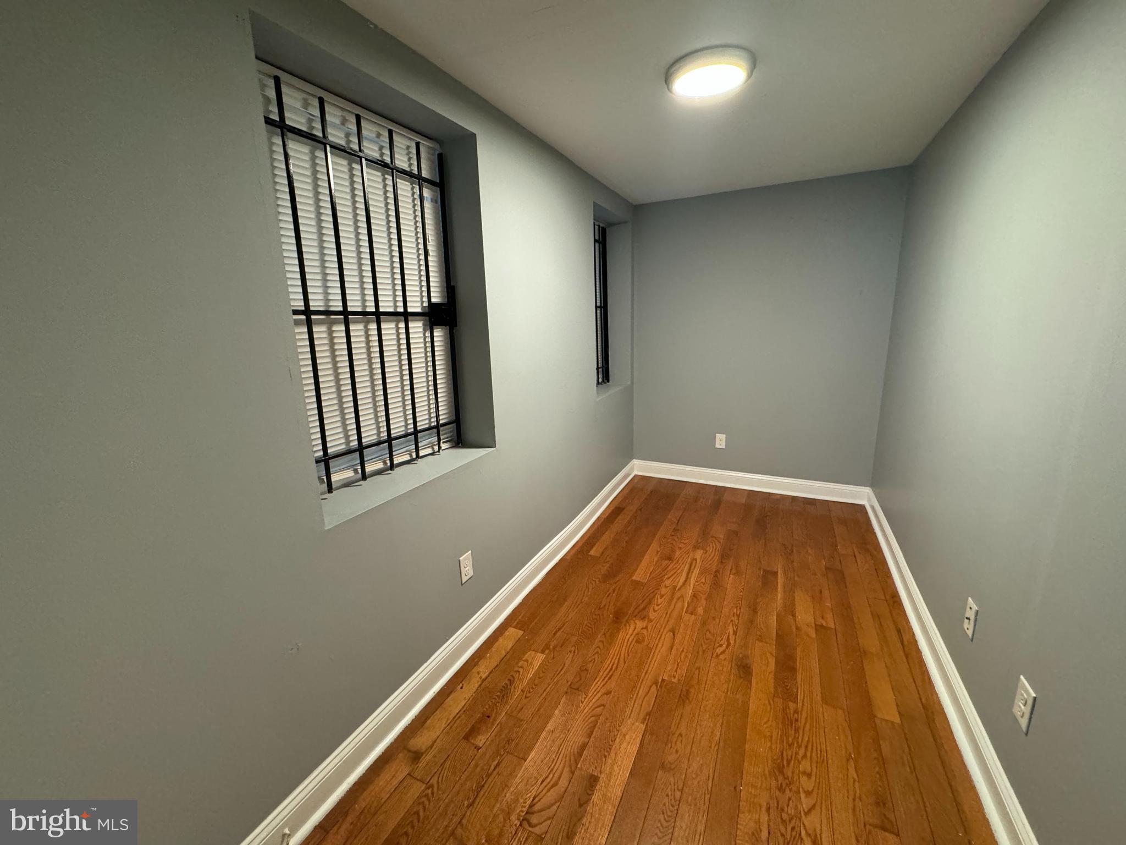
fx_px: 455
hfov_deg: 102.1
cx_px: 563
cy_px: 422
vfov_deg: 85.7
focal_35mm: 14
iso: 500
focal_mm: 2.22
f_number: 2.2
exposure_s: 1/60
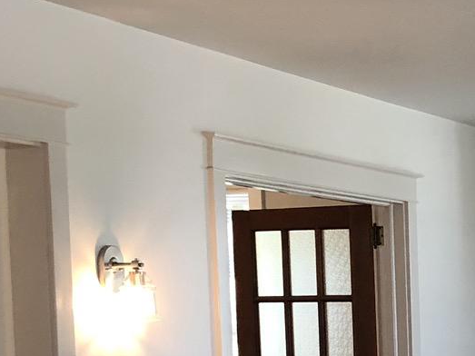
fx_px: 1482
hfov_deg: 17.4
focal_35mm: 108
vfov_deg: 13.2
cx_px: 563
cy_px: 480
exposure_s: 1/30
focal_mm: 4
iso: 40
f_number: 1.8
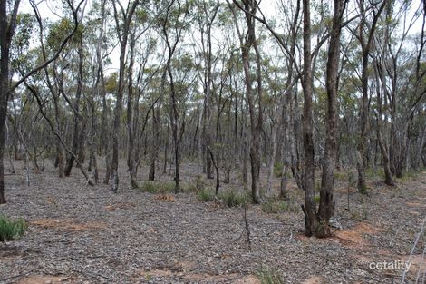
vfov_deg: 39.9
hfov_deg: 57.2
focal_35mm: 33
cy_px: 142
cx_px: 213
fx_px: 390
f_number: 6.3
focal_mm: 22
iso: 100
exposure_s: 1/160
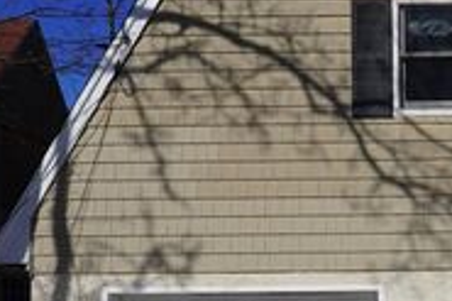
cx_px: 459
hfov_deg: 28.9
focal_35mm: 65
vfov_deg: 20.7
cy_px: 239
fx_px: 815
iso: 100
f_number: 10
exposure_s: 1/500
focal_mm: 16
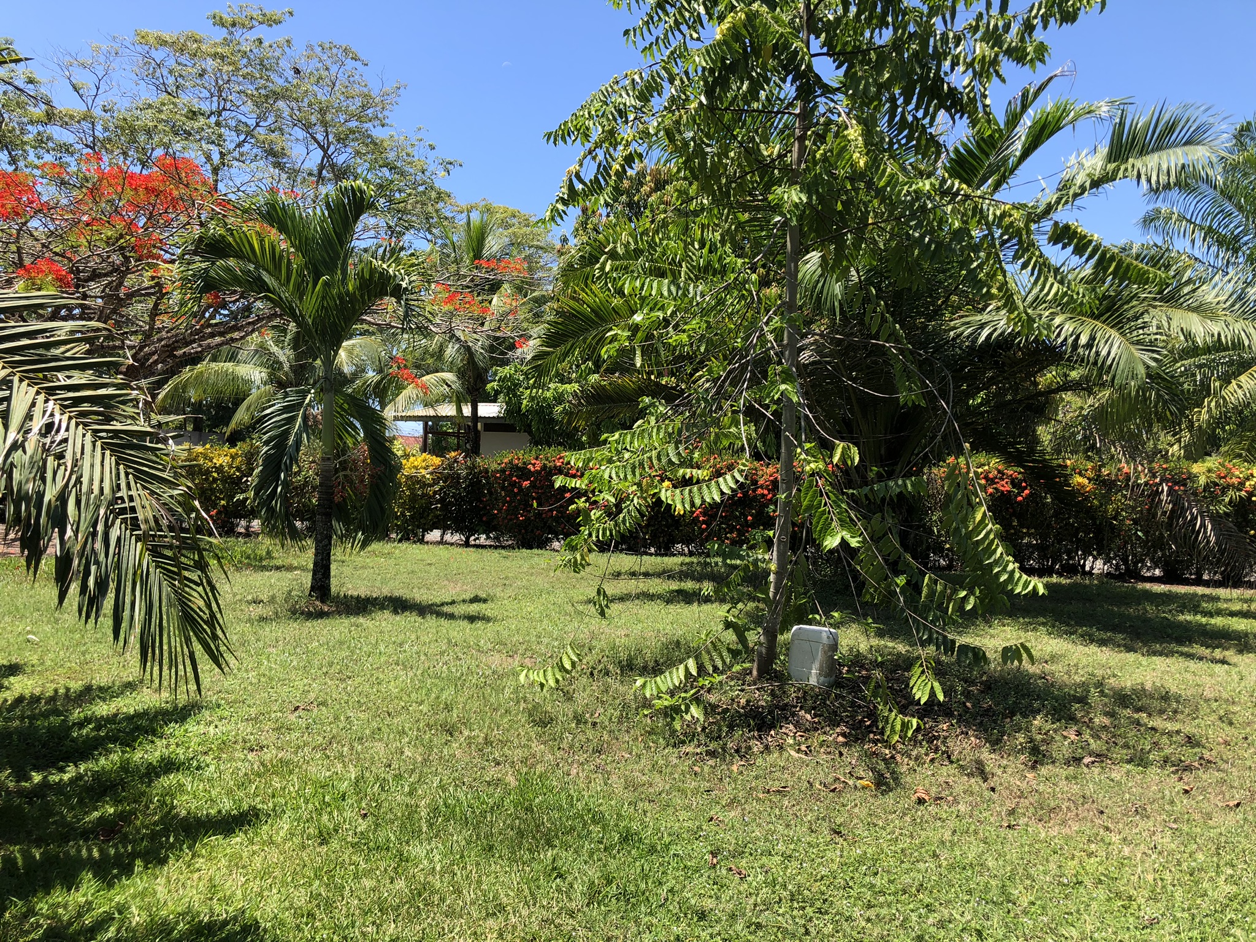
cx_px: 628
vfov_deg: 49.7
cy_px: 471
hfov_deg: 63.4
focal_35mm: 28
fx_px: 1016
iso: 20
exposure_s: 1/800
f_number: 1.8
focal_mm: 3.99
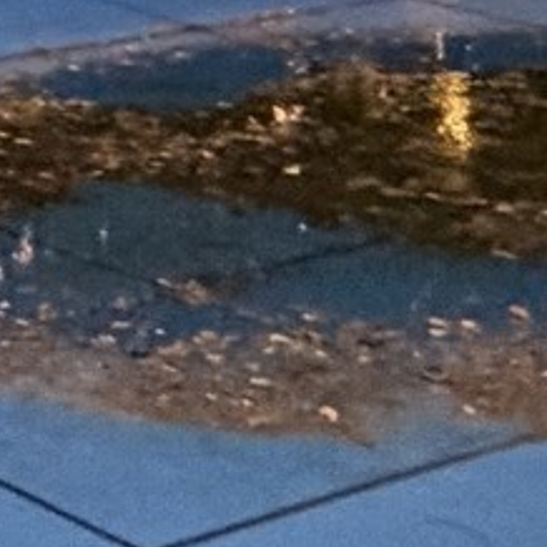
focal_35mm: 116
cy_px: -572
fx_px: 2074
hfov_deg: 12.4
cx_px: -698
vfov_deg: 12.9
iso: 500
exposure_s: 1/60
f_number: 2.2
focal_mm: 2.22
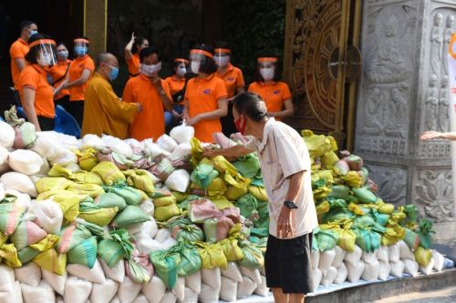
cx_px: 228
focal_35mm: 48
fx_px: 608
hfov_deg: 41.1
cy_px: 152
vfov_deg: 28.1
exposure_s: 1/160
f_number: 4
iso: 500
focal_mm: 48
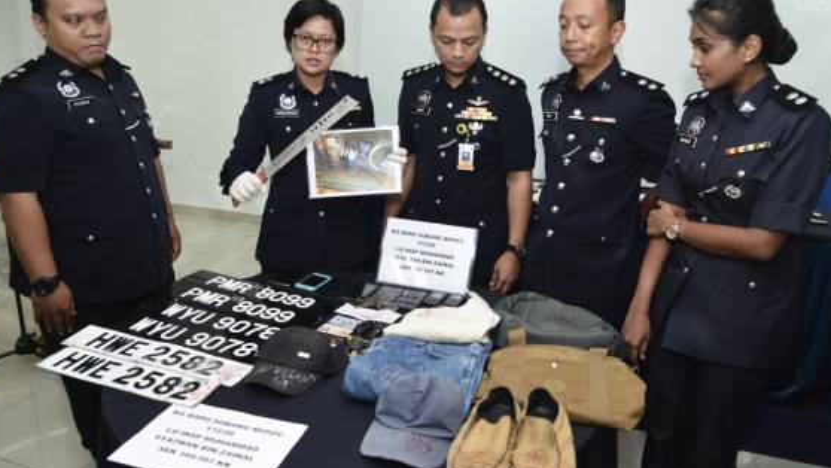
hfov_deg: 69.8
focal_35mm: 27
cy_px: 224
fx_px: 595
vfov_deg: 42.9
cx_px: 429
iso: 2500
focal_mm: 24
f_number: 5.6
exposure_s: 1/125
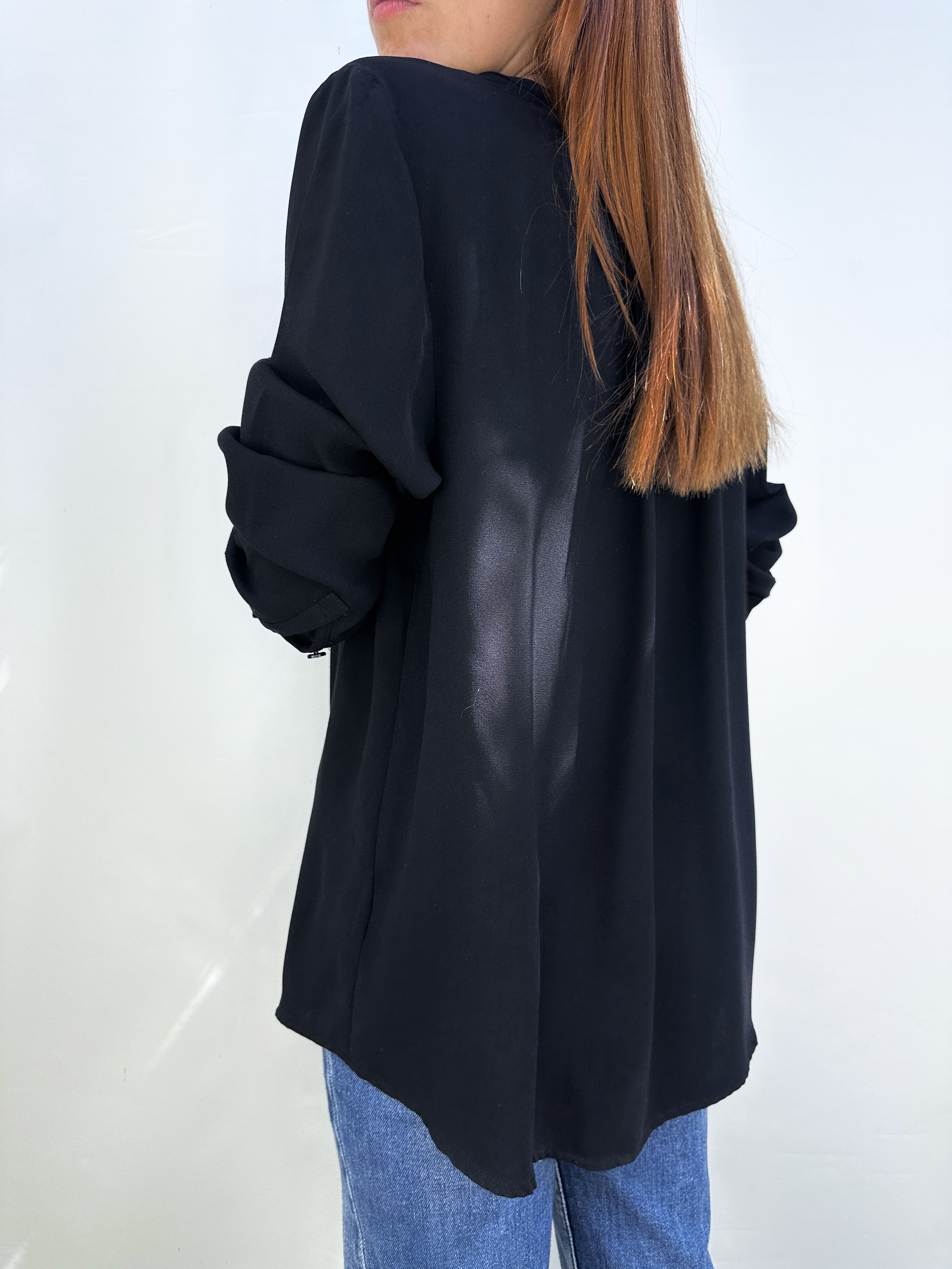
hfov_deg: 56.8
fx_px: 880
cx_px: 476
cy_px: 634
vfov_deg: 71.6
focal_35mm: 24
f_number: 1.78
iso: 80
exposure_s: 1/380
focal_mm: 6.86
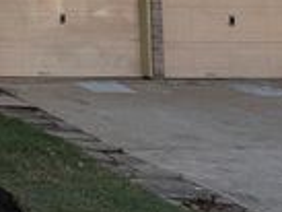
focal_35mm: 95
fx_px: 775
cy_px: -83
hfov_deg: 19.1
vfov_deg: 14.7
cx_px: -80
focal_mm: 5.96
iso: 64
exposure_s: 1/1587
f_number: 1.6
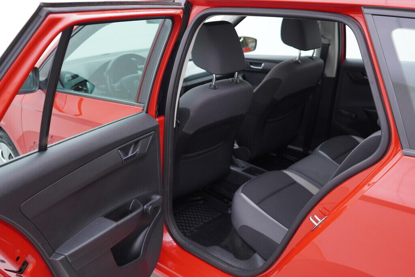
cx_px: 208
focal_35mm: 36
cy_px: 138
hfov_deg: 53.1
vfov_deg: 36.9
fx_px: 415
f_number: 2.8
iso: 125
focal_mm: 24
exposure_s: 1/40
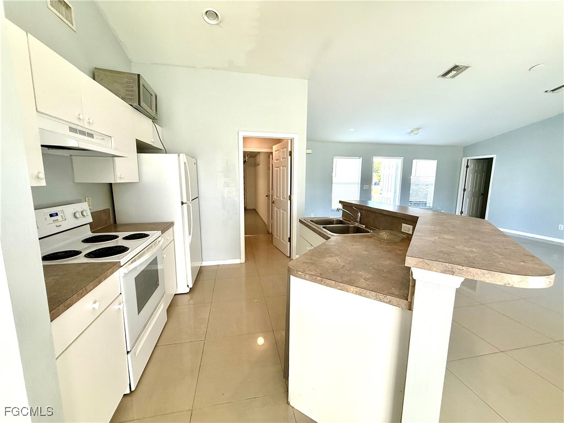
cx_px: 282
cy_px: 212
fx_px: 228
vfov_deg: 85.7
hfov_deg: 102.1
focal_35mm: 14
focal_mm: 2.22
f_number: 2.2
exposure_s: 1/120
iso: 160
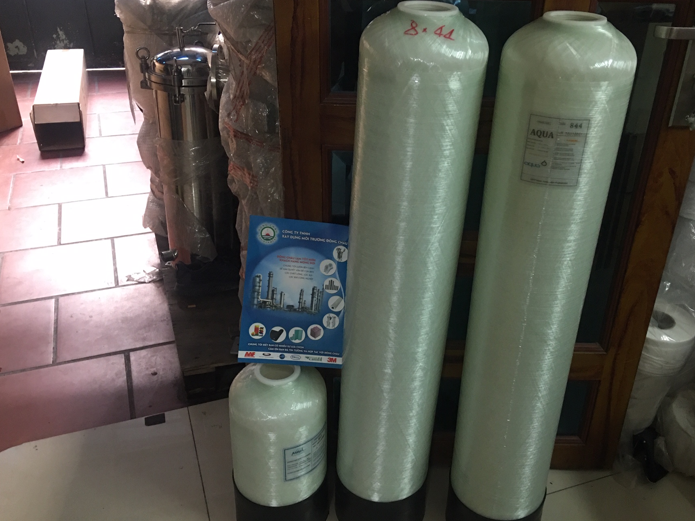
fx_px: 683
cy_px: 261
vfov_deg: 41.8
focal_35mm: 34
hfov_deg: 53.9
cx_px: 384
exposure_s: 1/10
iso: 100
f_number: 2.2
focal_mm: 4.15
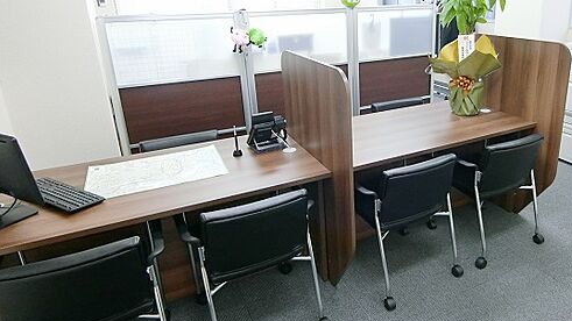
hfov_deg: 68.3
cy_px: 130
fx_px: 409
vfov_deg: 42.7
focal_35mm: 27
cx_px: 372
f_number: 2.7
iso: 400
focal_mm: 4.06
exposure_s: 1/80
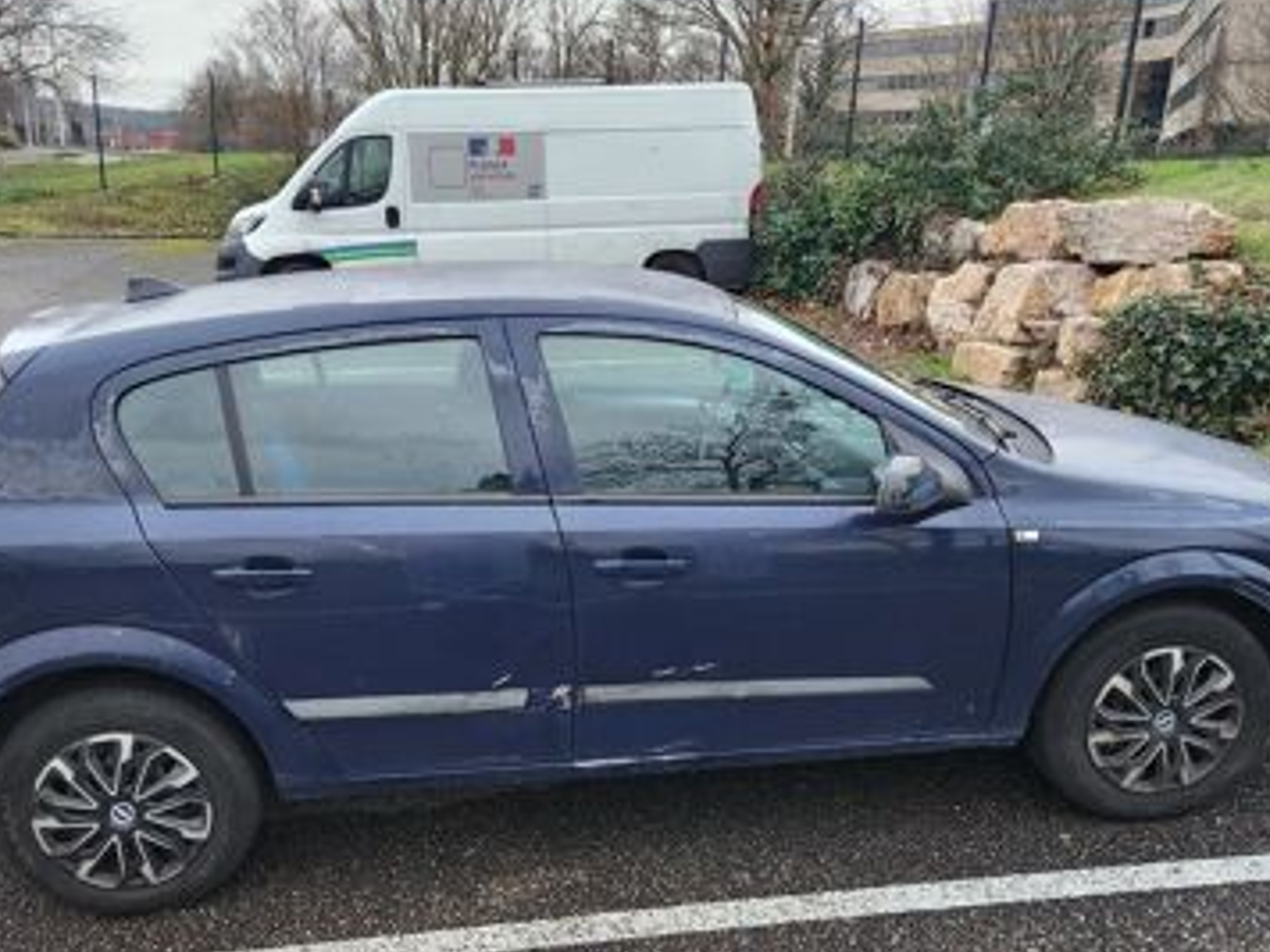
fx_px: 1137
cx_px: 606
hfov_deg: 58.3
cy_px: 531
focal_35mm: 31
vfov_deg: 45.4
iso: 250
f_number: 1.8
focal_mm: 5.4
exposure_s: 1/100
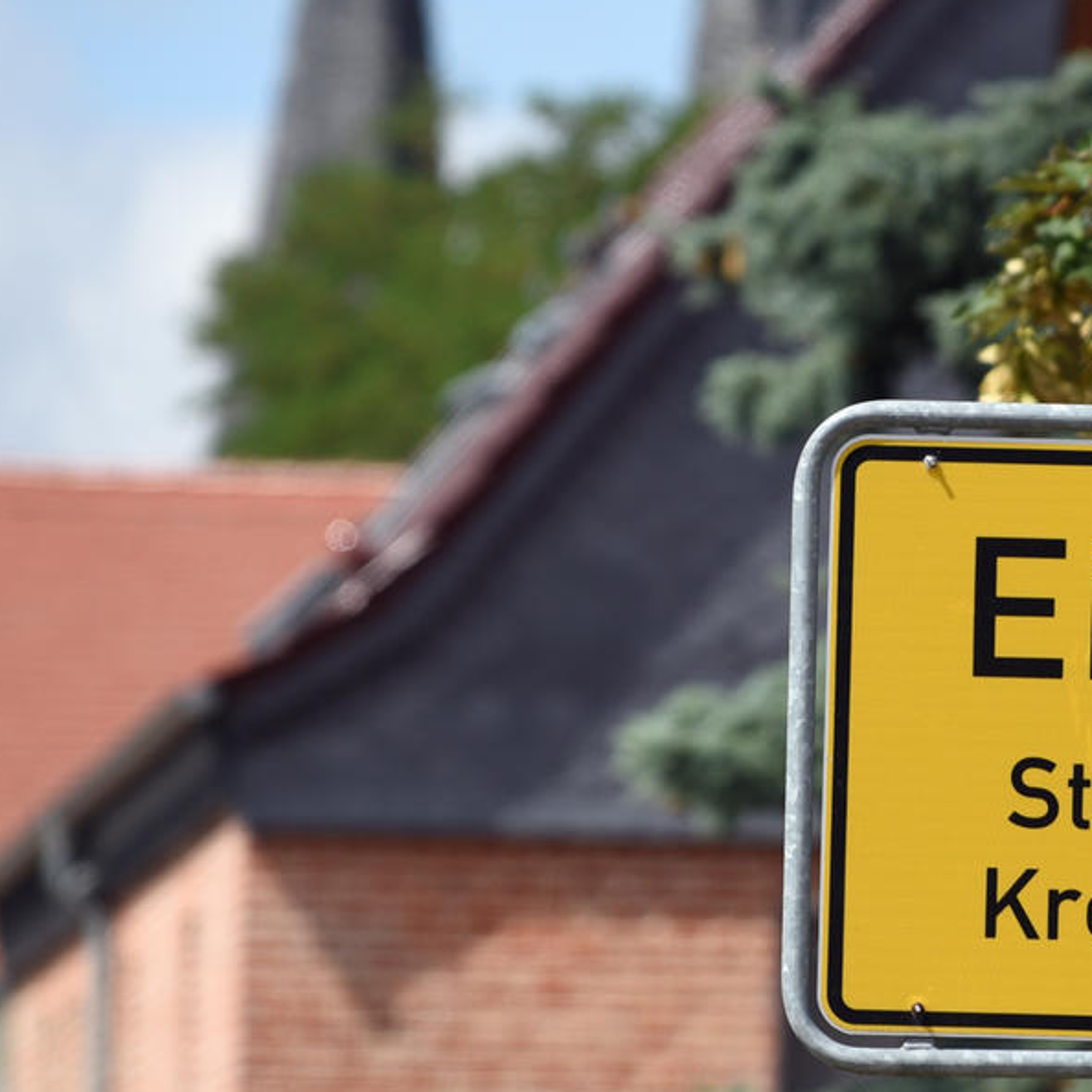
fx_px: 19630
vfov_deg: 3.2
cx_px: 928
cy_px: 509
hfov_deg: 3.2
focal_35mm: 550
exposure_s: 1/1250
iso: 125
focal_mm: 200
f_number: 4.5
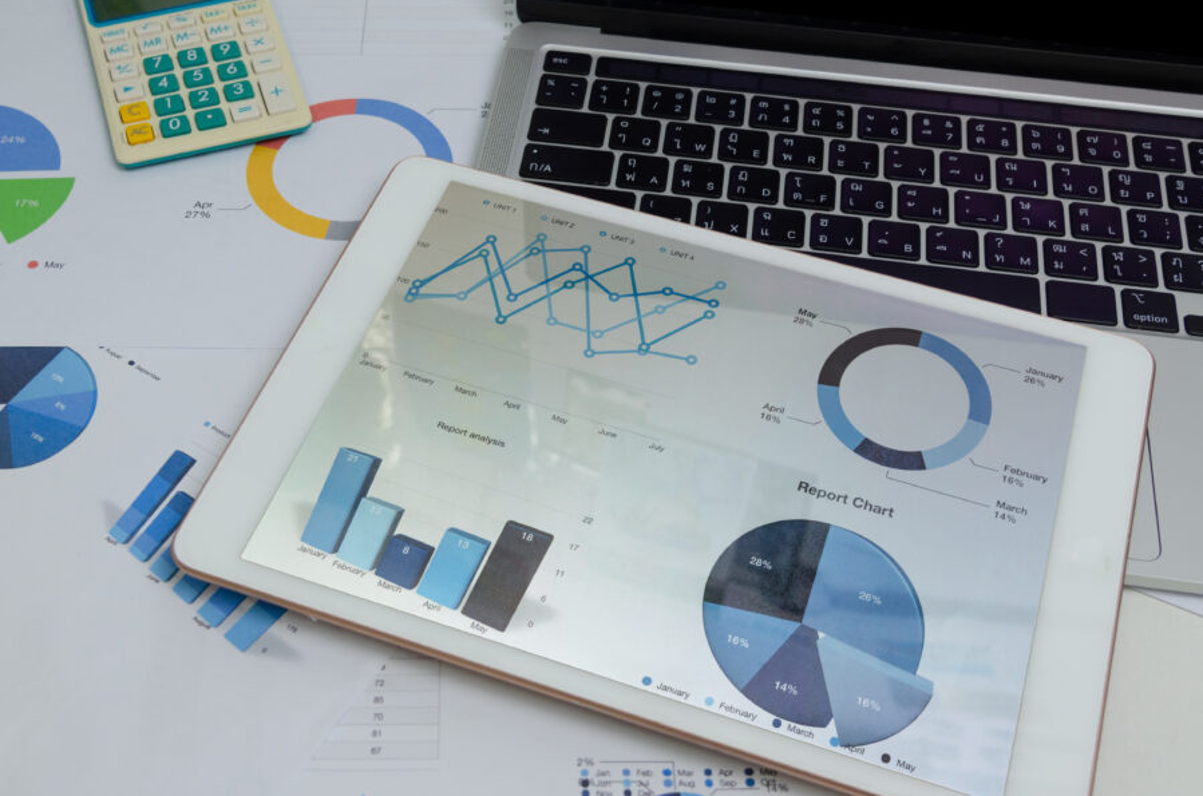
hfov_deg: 47.4
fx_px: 1367
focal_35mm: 41
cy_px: 417
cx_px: 525
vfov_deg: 32.5
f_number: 5
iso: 200
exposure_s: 1/20
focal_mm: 24
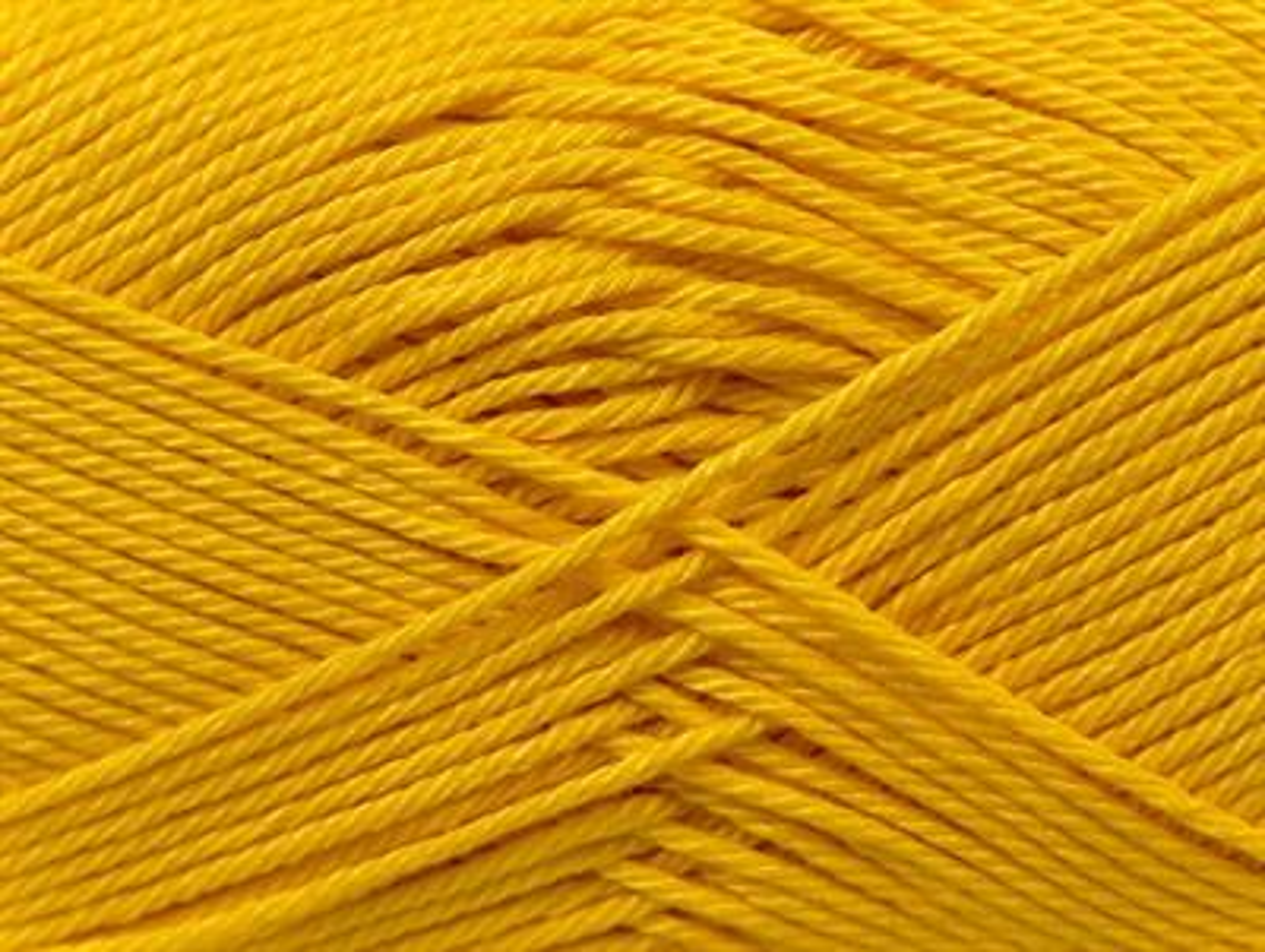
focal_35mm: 99
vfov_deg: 15.0
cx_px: 632
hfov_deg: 19.8
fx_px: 3622
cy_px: 476
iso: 200
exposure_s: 1/27.7
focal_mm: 20.29
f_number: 2.9
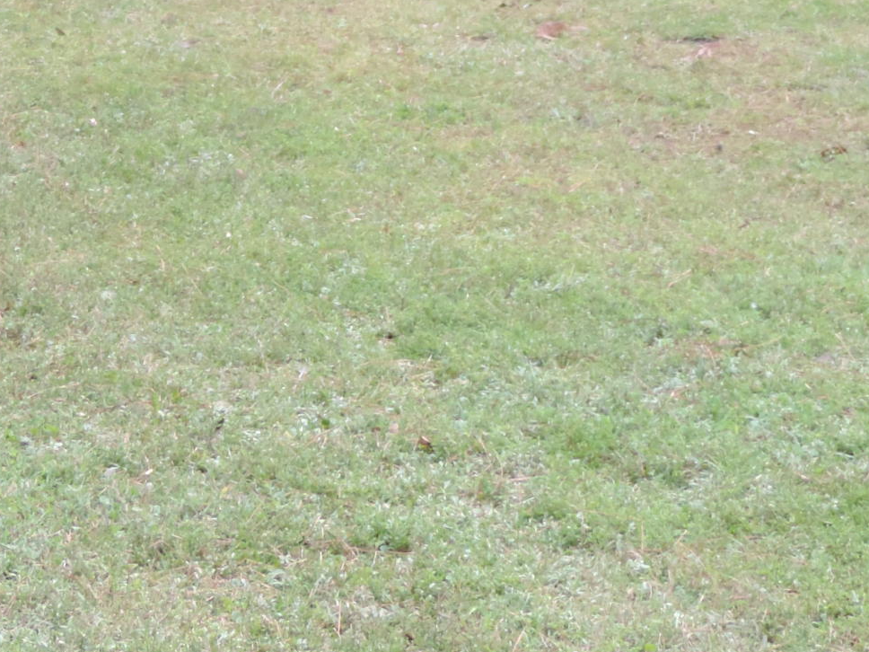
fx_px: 4669
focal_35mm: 186
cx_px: 300
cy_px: -329
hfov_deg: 10.6
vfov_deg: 7.8
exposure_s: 1/60
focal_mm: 10.7
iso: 160
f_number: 3.7
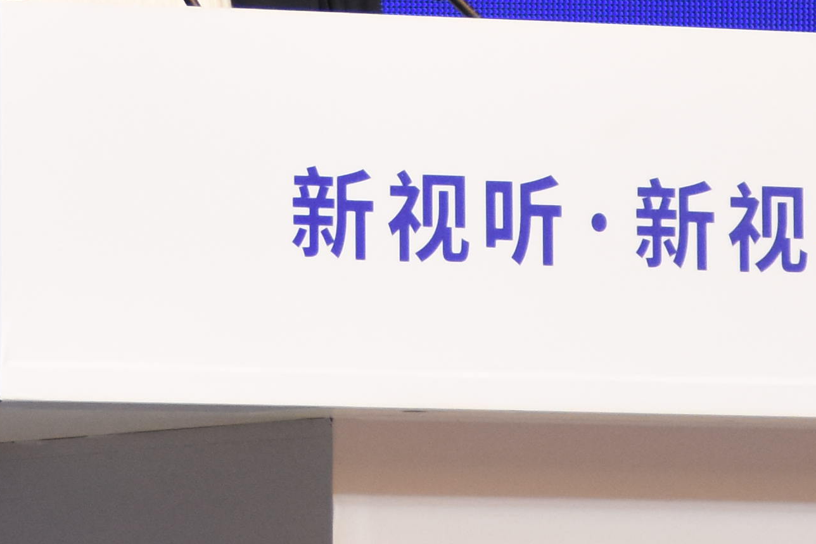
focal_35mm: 489
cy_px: -104
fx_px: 11084
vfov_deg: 2.8
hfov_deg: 4.2
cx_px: 179
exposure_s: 1/160
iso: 1250
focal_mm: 70
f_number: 5
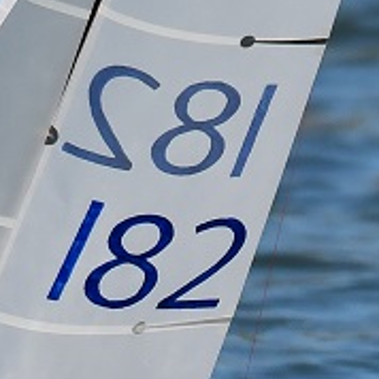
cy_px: 511
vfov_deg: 0.3
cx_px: 132
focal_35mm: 6111
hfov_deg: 0.3
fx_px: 75697
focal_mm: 600
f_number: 7.1
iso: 400
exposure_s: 1/1600
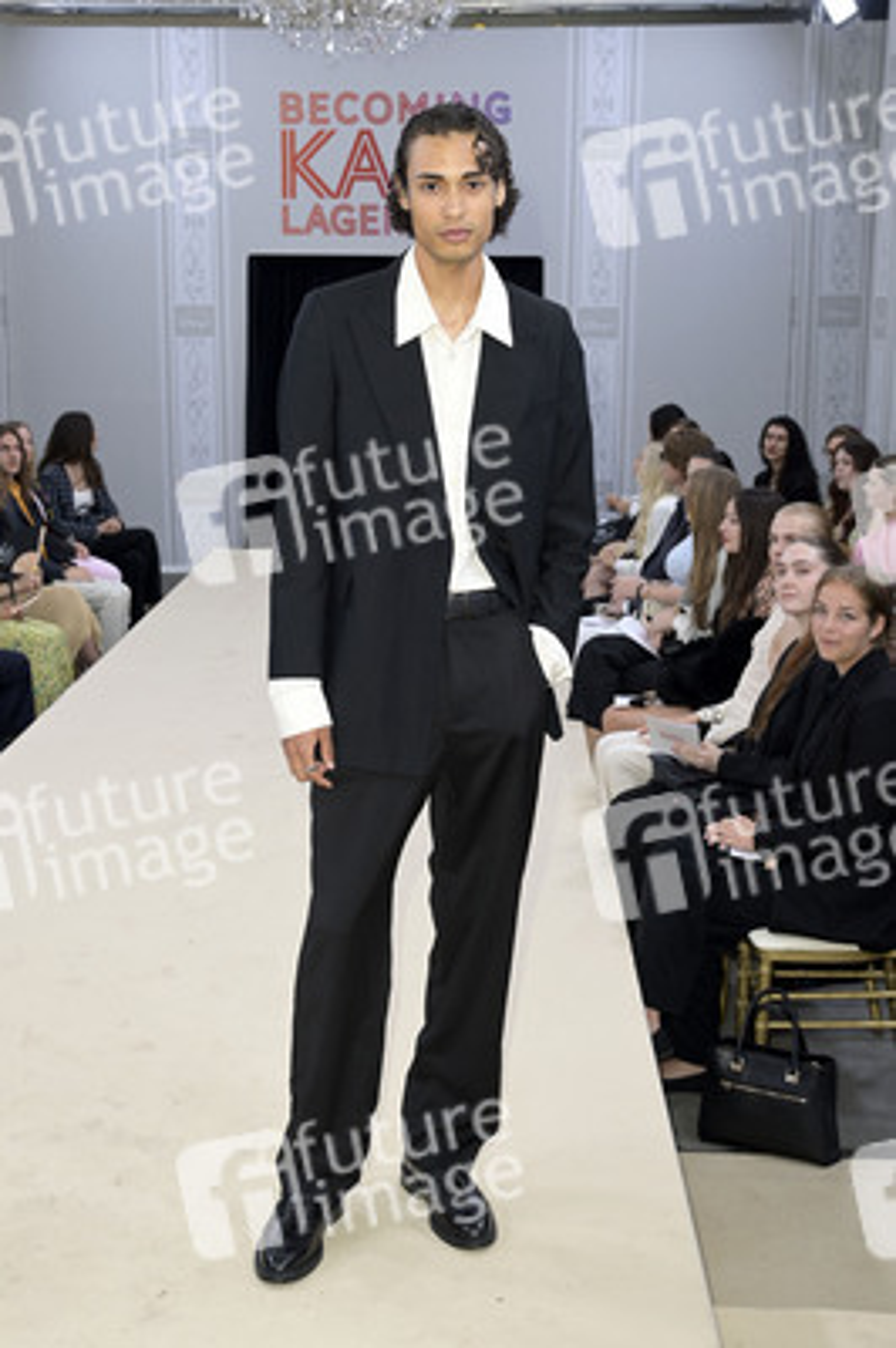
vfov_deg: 44.5
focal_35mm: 44
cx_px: 448
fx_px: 1645
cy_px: 674
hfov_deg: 30.5
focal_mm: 44
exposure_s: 1/250
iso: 640
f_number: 5.6
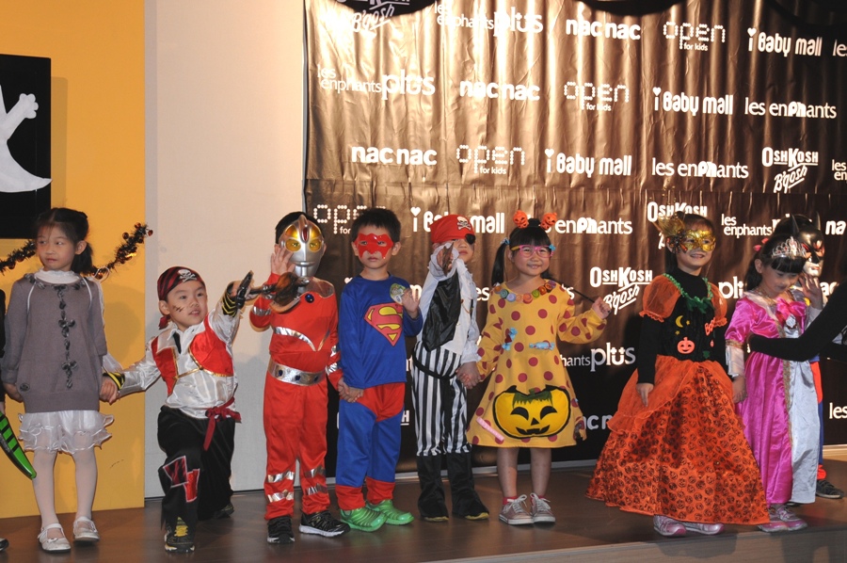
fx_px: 1199
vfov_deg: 26.4
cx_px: 424
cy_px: 282
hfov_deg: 38.9
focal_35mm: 51
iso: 400
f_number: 4.5
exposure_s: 1/20
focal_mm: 34
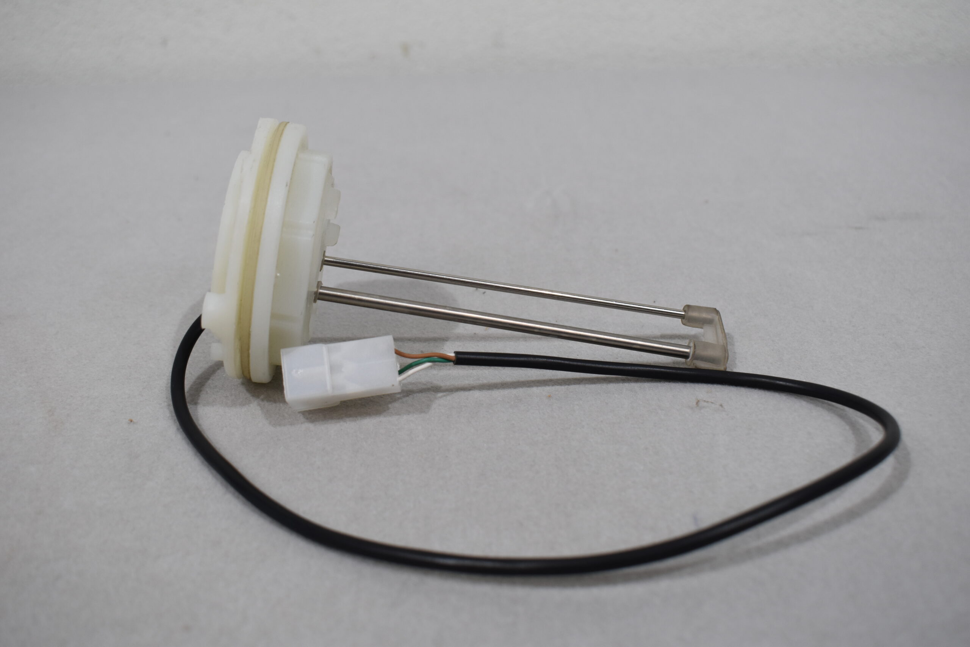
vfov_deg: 36.9
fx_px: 970
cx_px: 485
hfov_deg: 53.1
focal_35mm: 36
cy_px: 324
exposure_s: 1/125
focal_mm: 24
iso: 400
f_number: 5.6
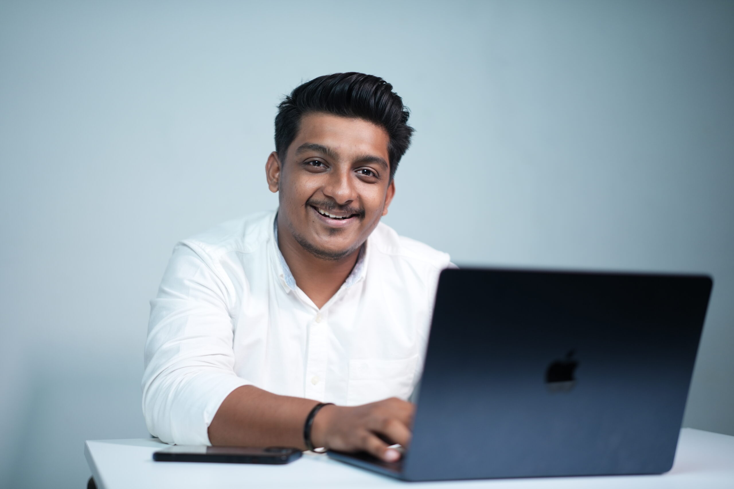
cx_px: 367
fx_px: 1019
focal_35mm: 50
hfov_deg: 39.6
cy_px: 244
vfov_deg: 27.0
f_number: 1.4
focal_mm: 50
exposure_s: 1/100
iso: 320
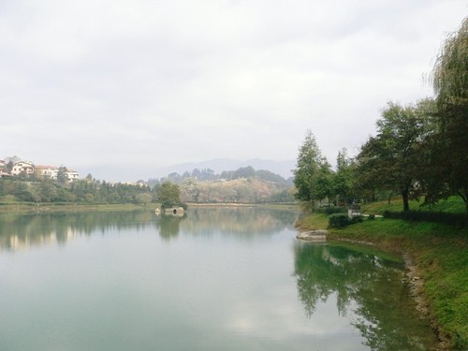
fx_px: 473
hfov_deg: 52.6
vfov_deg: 40.7
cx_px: 234
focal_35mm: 35
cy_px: 176
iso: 80
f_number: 5.6
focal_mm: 5.8
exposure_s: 1/60
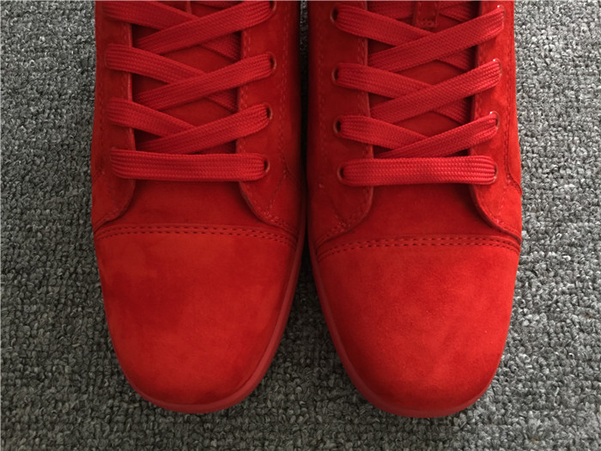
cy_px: 226
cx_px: 300
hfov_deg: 61.7
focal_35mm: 29
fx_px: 503
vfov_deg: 48.2
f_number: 2.2
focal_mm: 4.15
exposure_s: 1/33
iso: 200
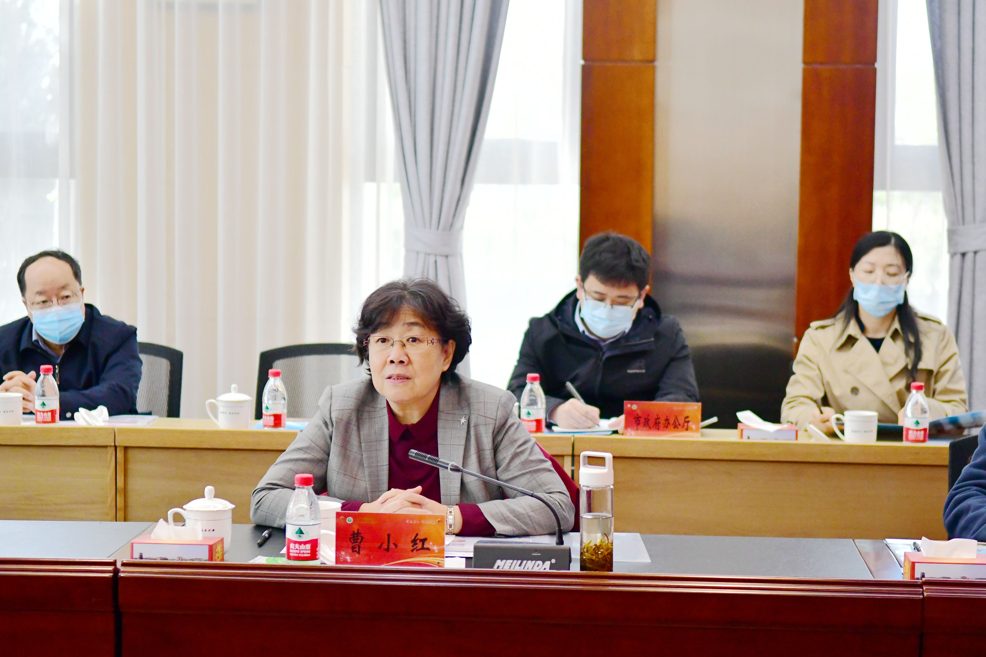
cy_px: 328
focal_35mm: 82
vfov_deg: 16.6
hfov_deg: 24.6
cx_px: 493
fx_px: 2259
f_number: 2.8
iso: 2500
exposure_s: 1/1000
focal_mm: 55
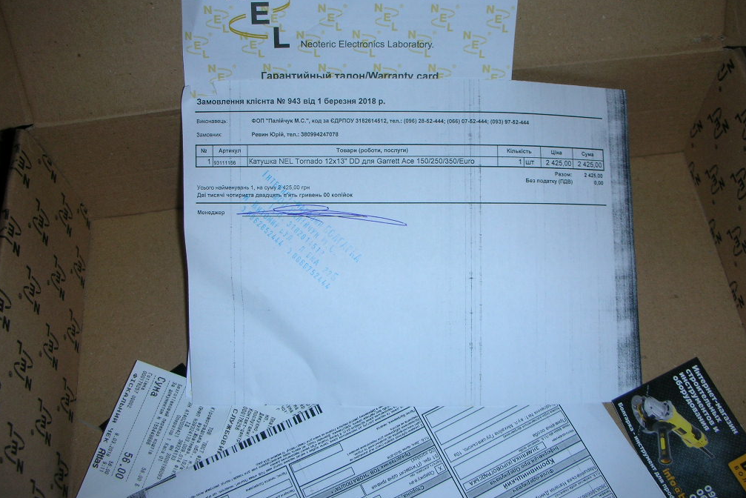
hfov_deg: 51.9
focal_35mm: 37
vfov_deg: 35.9
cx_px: 373
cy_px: 228
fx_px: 767
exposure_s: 1/60.1
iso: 50
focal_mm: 5.8
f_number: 3
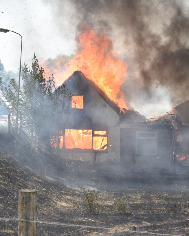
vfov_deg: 17.5
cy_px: 118
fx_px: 769
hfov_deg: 13.9
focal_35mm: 110
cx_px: 156
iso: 200
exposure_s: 1/320
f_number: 9
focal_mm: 52
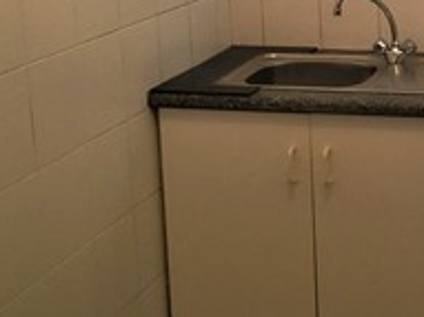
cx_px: 442
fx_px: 930
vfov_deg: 18.9
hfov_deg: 24.3
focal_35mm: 76
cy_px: 12
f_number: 2.2
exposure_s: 1/33
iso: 80
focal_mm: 4.15
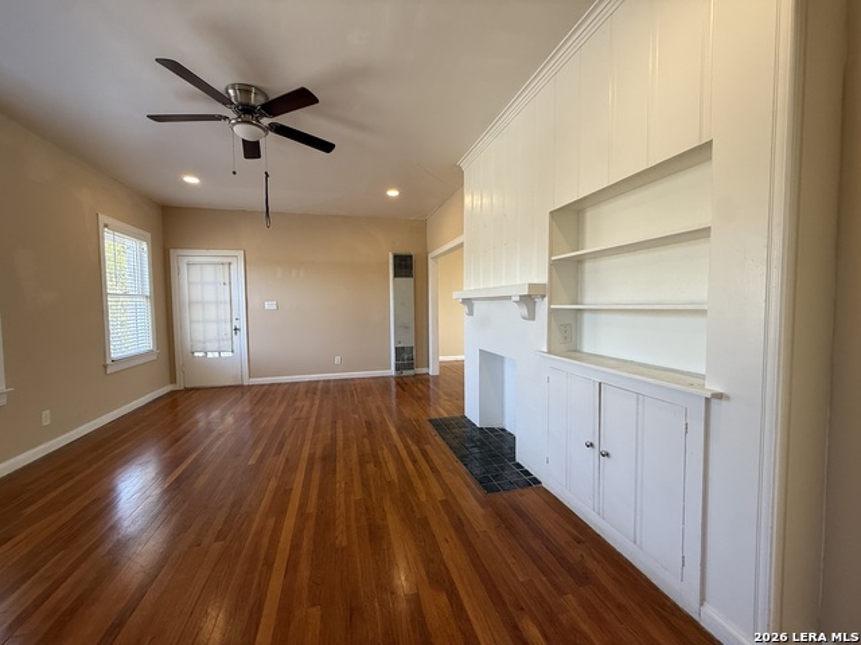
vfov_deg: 85.7
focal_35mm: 14
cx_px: 430
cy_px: 322
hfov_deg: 102.1
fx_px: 348
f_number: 2.2
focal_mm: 2.22
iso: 160
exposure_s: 1/120
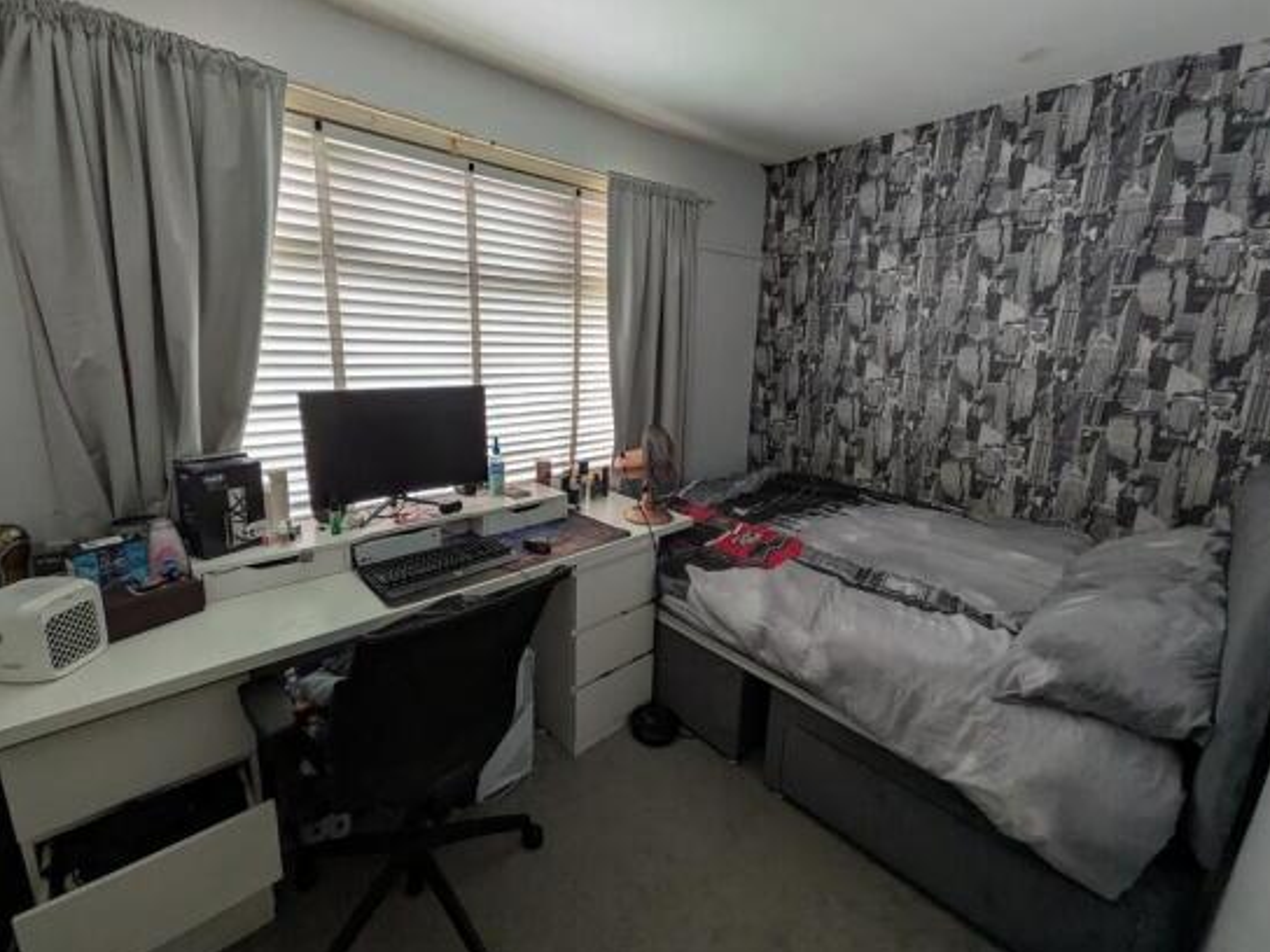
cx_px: 603
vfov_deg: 81.7
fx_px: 550
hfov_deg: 98.1
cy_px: 468
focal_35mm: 15
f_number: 2.2
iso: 74
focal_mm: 1.85
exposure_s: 1/31.4
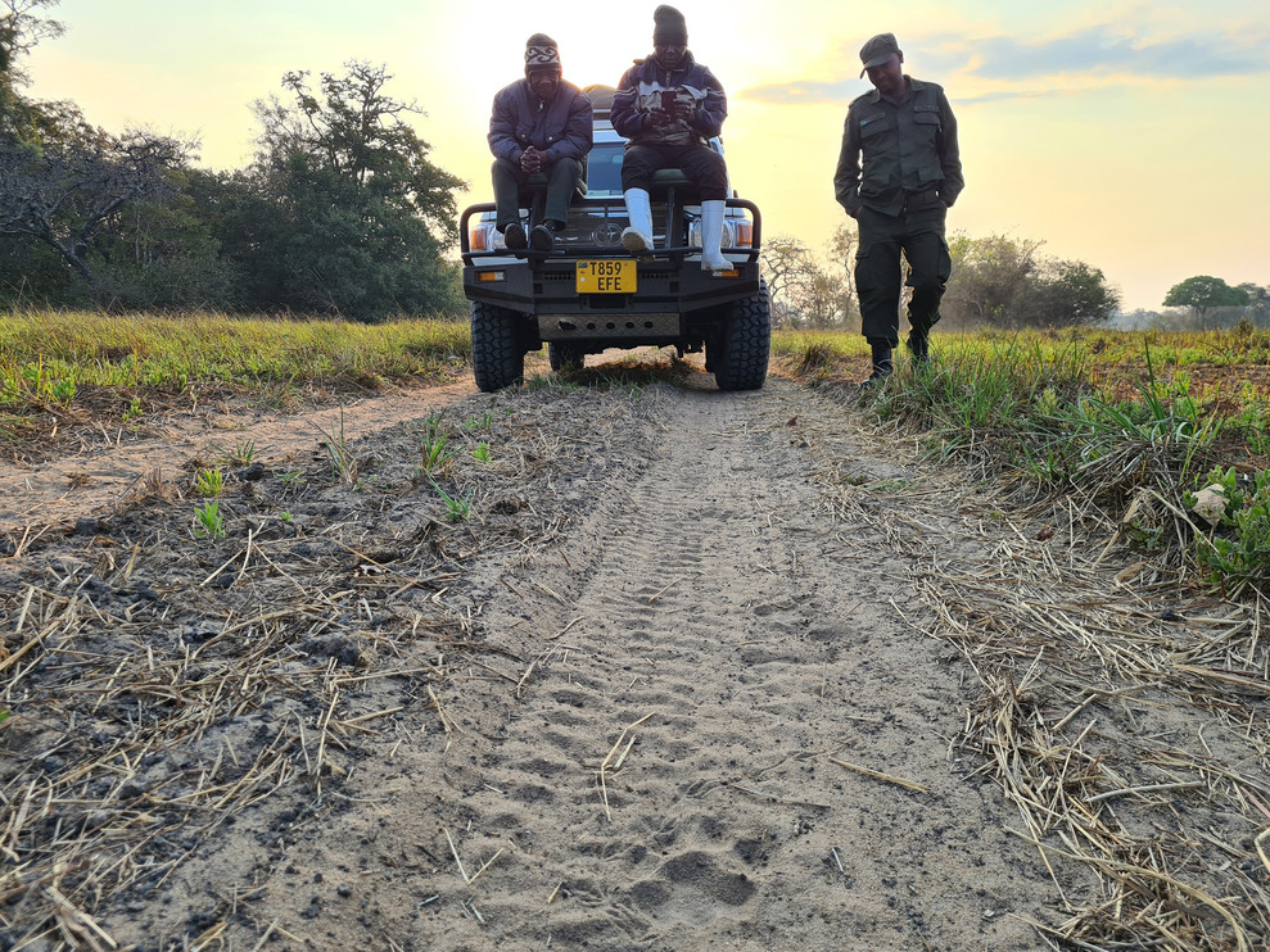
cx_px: 635
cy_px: 476
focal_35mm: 26
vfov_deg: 53.1
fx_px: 954
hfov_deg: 67.3
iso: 50
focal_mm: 5.4
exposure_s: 1/540
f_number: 1.8
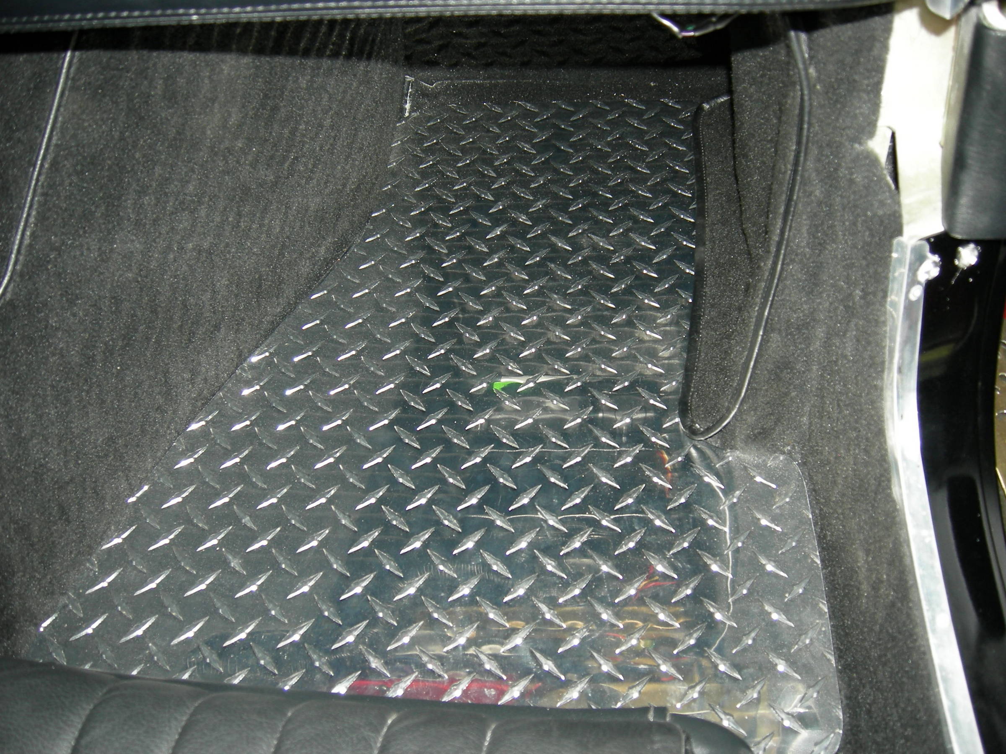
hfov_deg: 51.4
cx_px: 503
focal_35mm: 36
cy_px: 377
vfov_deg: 39.7
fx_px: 1046
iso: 64
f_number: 2.7
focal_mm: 7.5
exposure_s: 1/60.1
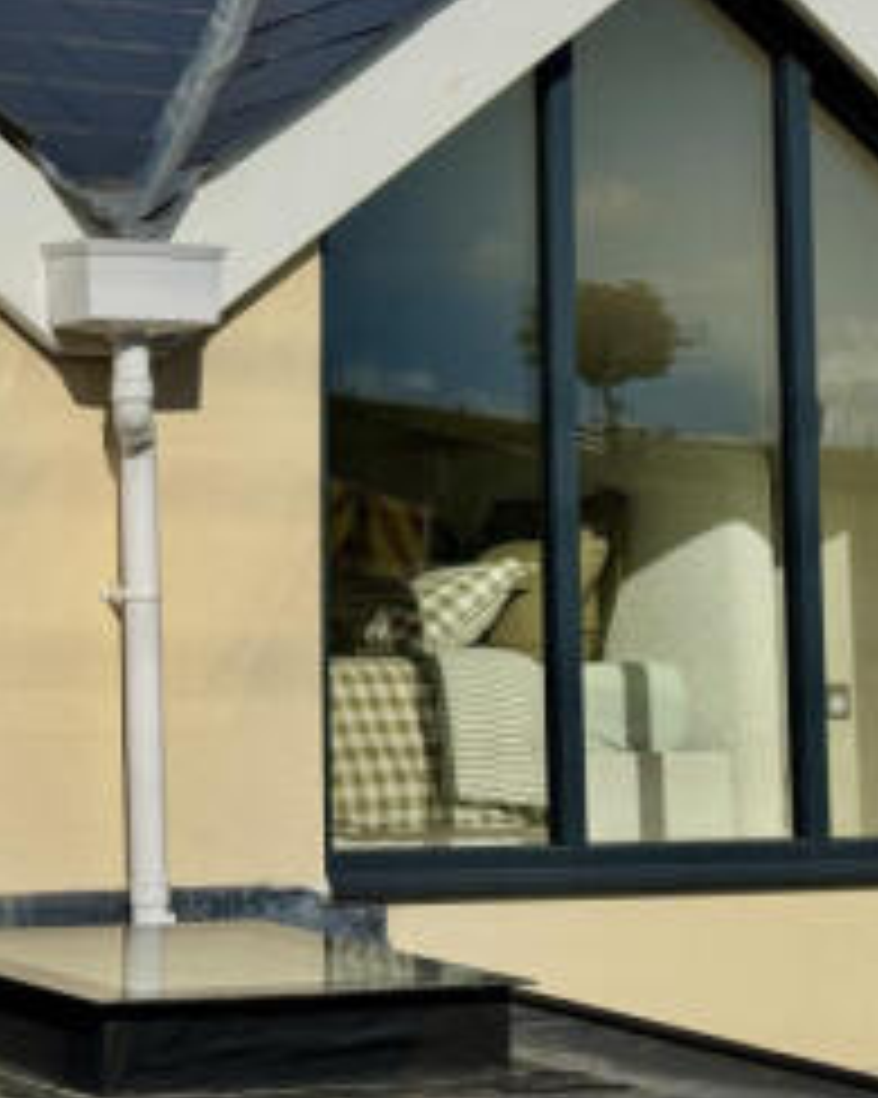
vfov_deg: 17.1
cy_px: 254
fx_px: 3640
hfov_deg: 13.5
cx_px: -101
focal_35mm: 112
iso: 80
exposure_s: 1/15385
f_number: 1.78
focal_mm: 6.76
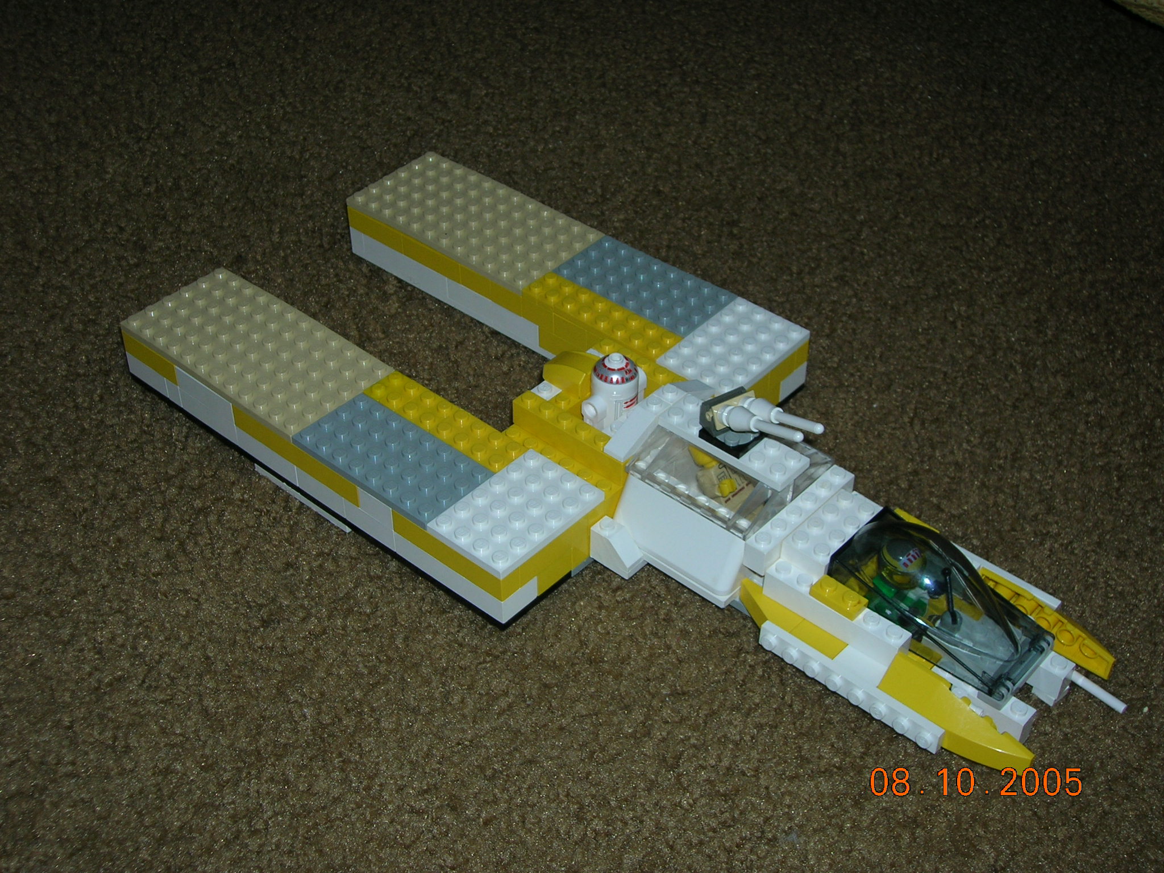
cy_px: 436
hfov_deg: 41.2
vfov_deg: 31.5
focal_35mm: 46
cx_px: 582
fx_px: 1547
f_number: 3.2
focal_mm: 7.7
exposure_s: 1/60.1
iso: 50
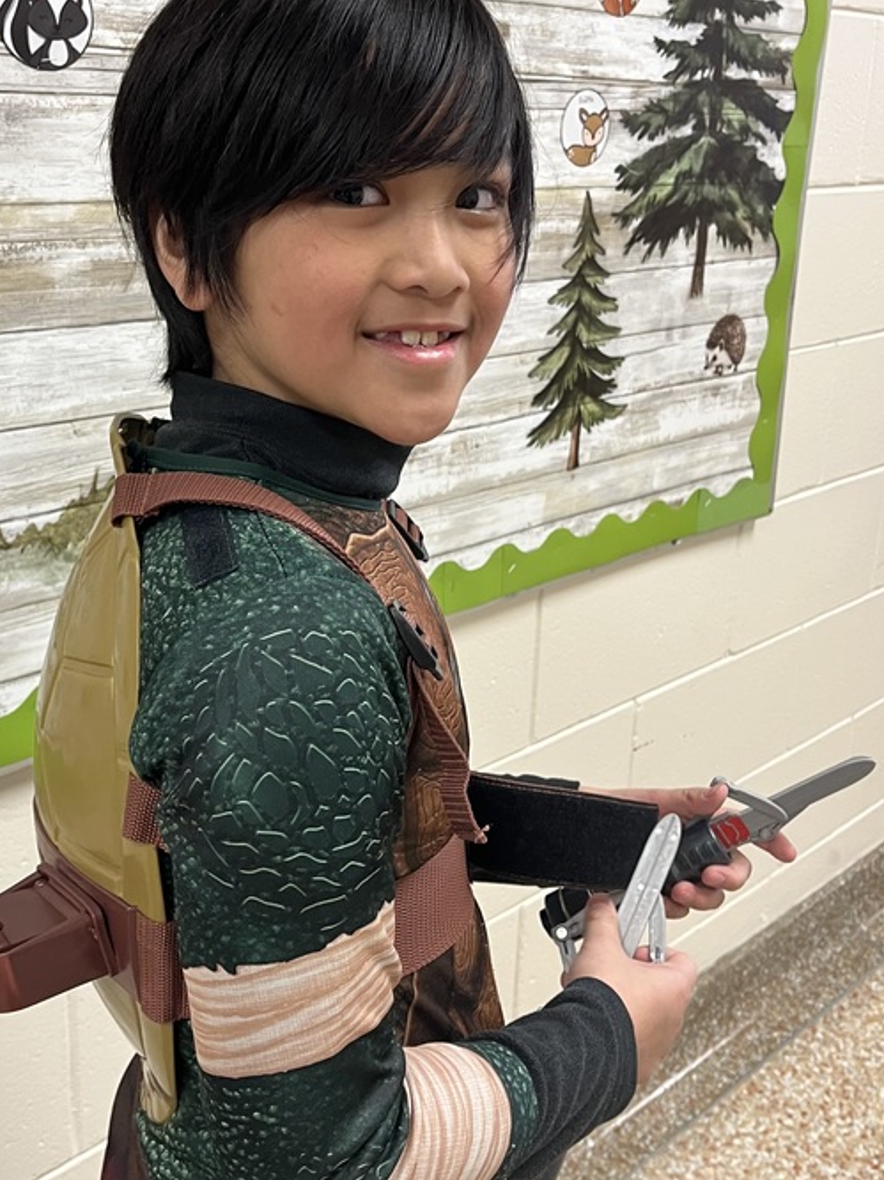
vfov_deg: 46.8
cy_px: 549
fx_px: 1363
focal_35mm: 40
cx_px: 347
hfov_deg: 35.8
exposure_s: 1/60
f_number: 1.6
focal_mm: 5.1
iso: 160
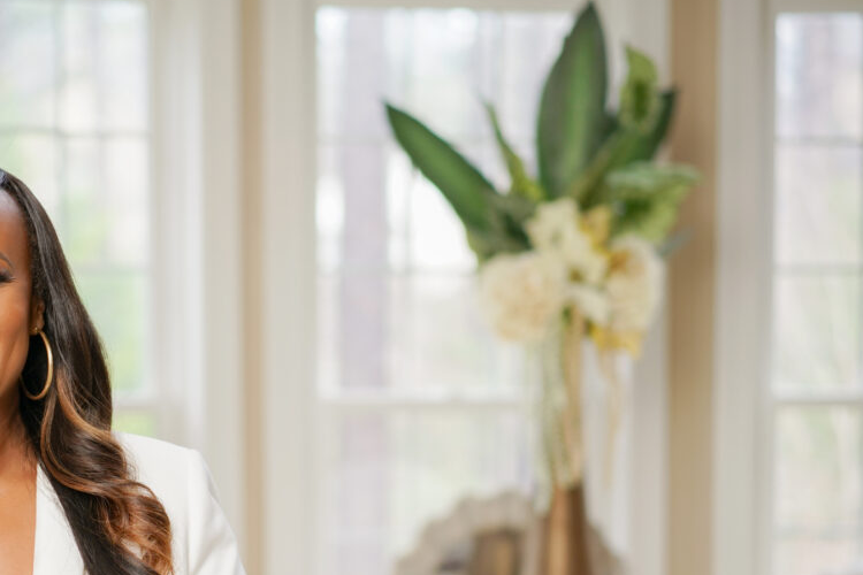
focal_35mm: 99
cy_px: 509
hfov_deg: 20.5
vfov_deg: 13.7
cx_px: 261
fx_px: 2373
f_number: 2
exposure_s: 1/320
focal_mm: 55
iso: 400
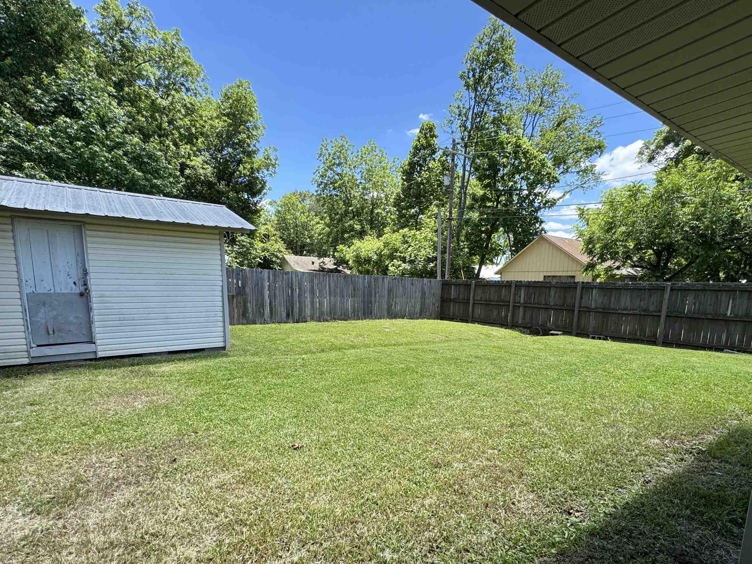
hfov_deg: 87.7
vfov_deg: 70.7
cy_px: 343
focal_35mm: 18
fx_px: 391
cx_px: 399
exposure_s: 1/479
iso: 40
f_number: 2.2
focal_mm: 2.22
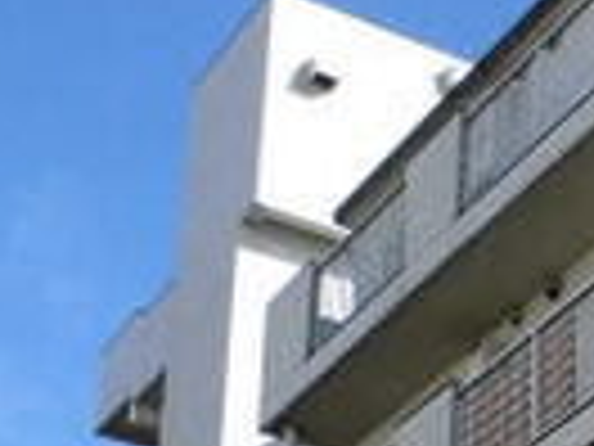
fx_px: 2025
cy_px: 631
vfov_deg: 12.1
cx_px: 693
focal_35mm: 118
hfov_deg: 16.1
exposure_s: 1/500
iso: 100
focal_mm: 4.6
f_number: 3.5
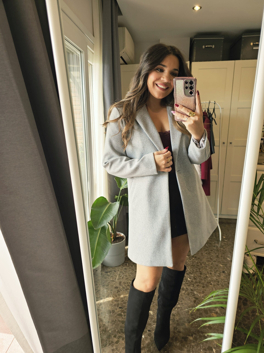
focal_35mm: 23
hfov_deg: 58.9
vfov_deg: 73.9
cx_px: 132
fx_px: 234
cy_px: 176
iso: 50
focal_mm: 6.3
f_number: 1.7
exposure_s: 1/100
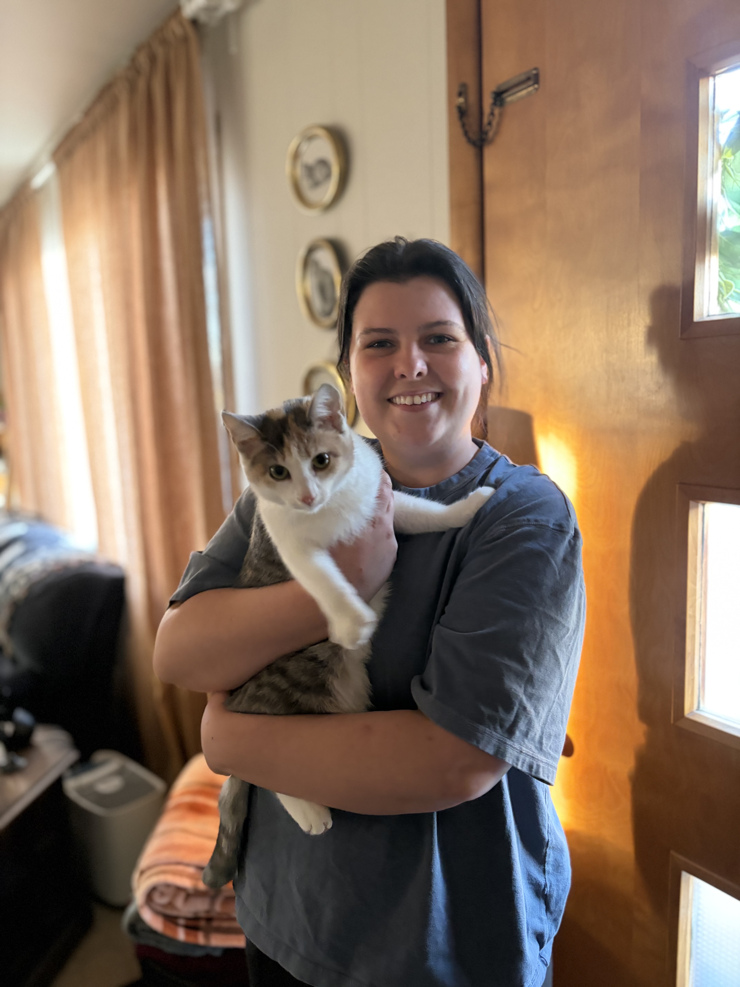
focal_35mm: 26
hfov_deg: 53.1
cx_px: 370
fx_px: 741
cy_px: 494
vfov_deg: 67.3
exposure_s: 1/30
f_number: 1.6
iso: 800
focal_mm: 5.96
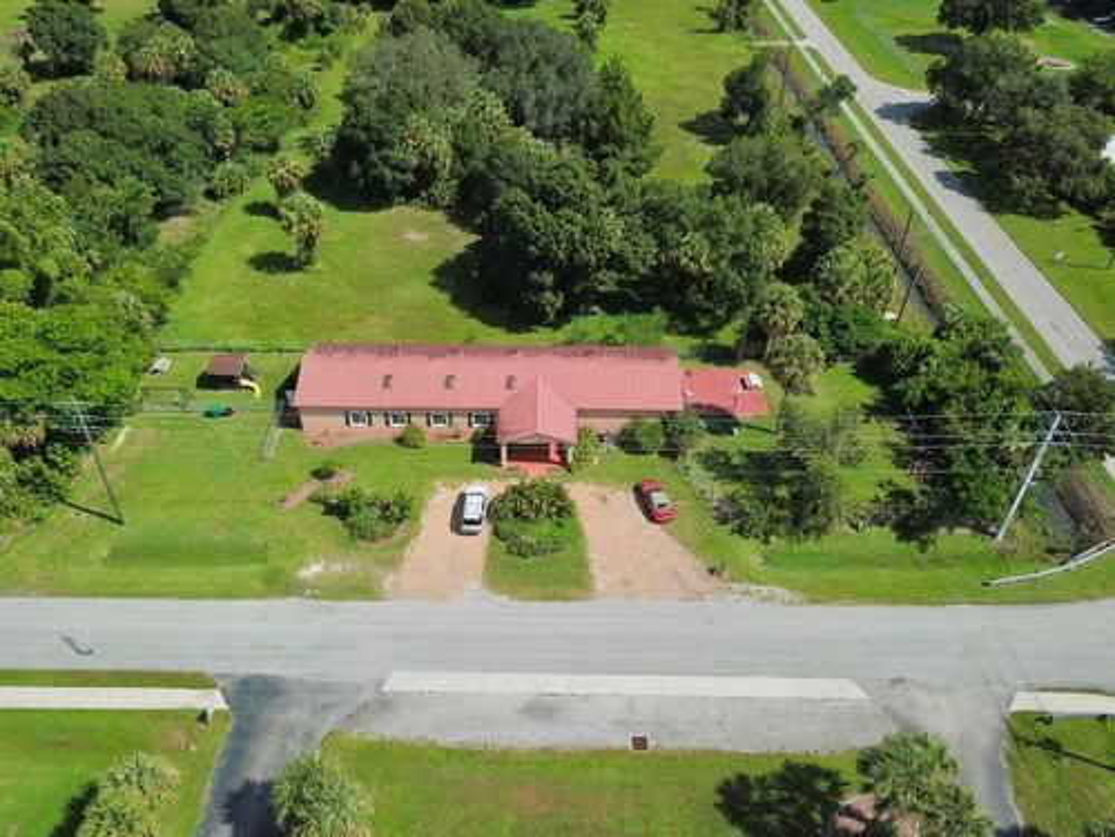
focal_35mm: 26
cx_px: 558
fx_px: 837
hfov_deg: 67.3
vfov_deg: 53.1
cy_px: 418
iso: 100
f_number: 2.2
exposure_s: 1/100
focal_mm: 4.73
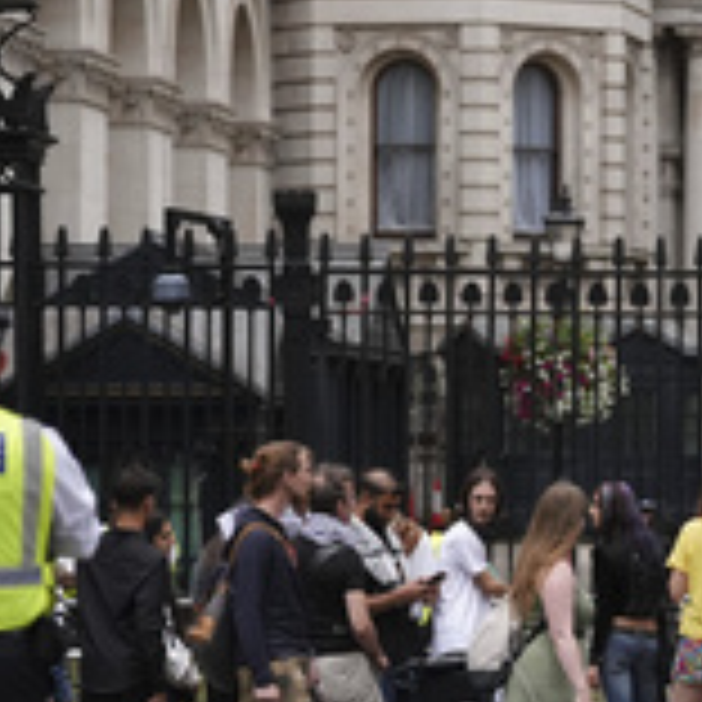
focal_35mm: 215
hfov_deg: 8.1
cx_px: 734
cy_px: 452
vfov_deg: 8.1
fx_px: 4933
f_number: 2.8
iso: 1600
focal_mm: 77
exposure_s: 1/5000
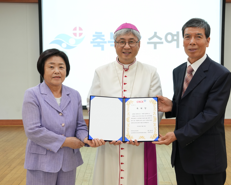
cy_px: 93
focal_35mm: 57
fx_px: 390
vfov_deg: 26.7
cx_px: 120
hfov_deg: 33.0
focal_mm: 50
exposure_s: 1/40
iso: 1250
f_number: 6.3
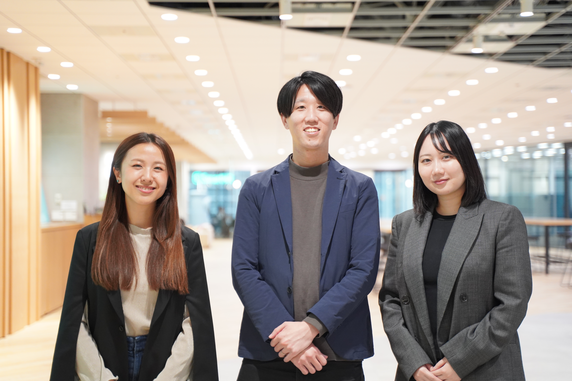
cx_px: 286
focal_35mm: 66
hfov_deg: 30.5
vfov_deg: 20.6
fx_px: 1049
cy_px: 190
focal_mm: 66
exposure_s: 1/250
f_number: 2.8
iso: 3200
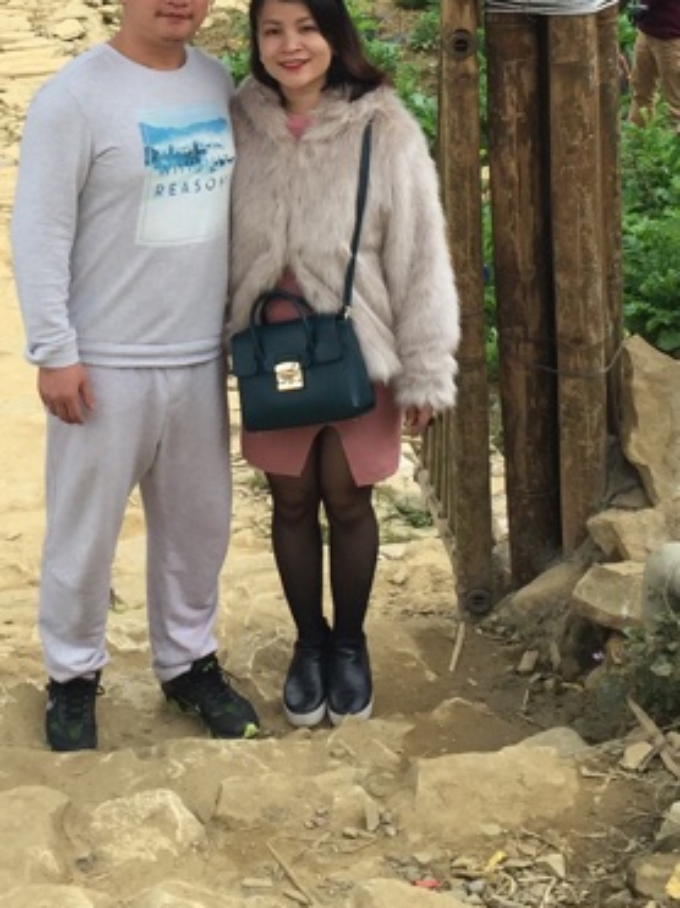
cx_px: 98
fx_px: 2097
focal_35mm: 80
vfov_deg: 23.3
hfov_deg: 18.2
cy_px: -15
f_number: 2.2
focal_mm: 4.15
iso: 32
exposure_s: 1/309
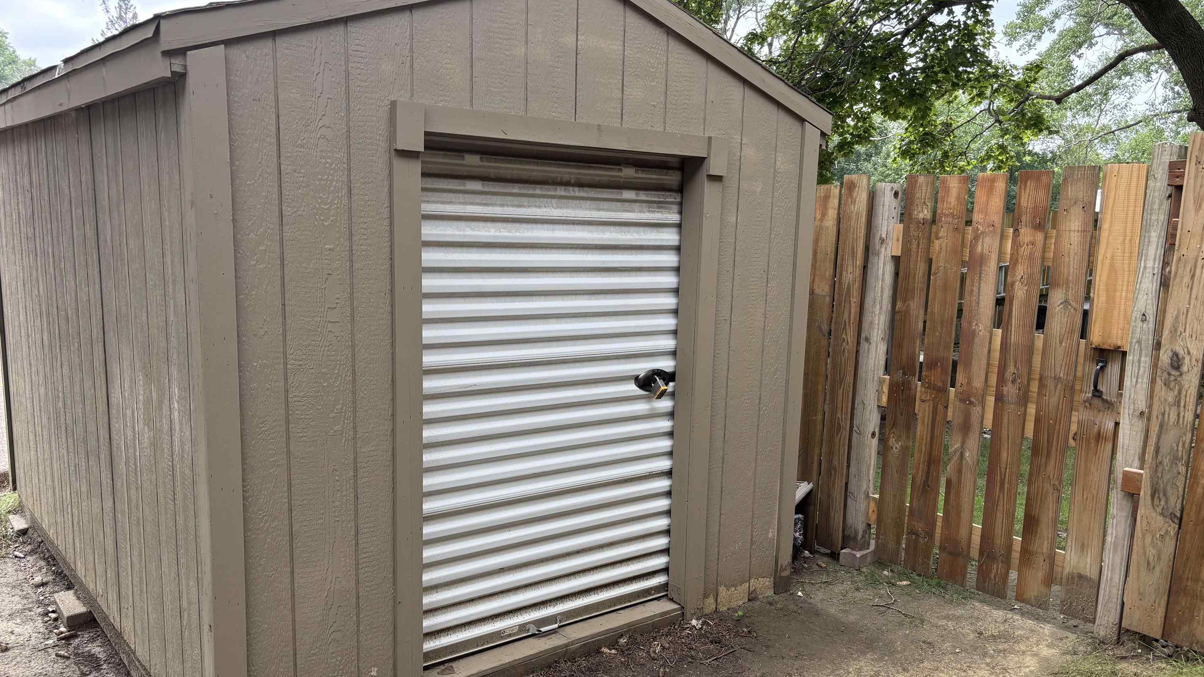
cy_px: 391
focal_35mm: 30
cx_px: 621
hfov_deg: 64.3
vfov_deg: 38.8
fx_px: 958
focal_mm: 5.96
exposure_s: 1/425
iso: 50
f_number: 1.6
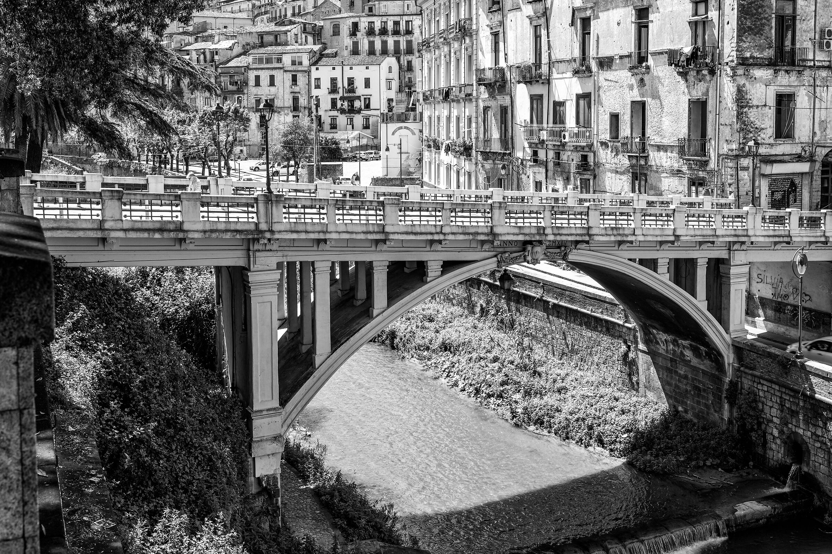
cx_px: 416
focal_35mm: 40
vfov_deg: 33.4
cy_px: 277
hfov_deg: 48.5
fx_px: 924
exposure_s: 1/80
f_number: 11
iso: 100
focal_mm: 40
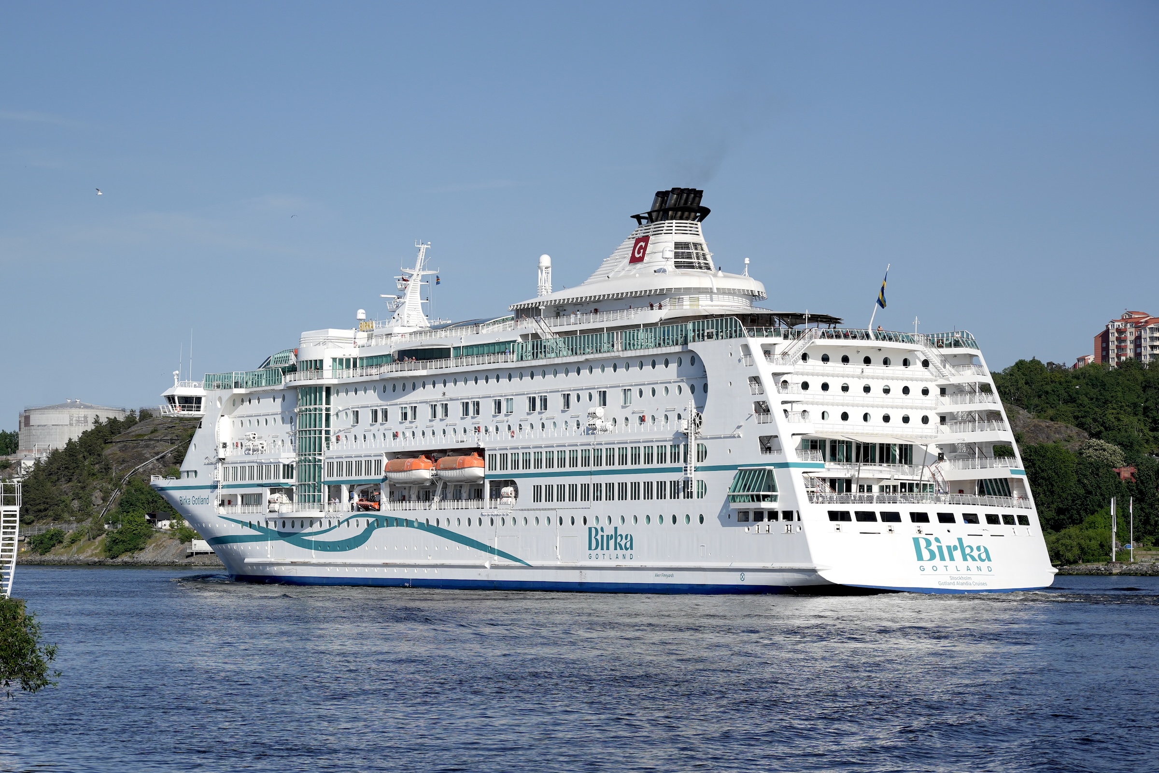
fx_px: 2254
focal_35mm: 70
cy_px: 386
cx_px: 580
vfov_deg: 19.5
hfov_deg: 28.8
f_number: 4
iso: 100
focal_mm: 70
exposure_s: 1/2000
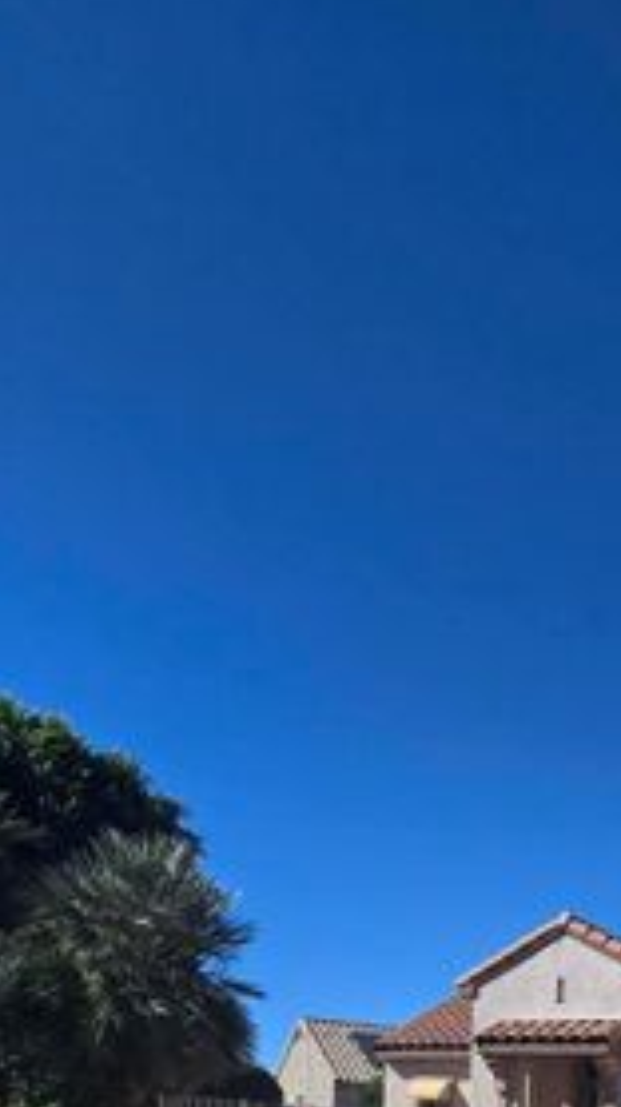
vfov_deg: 43.8
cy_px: 1232
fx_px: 997
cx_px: 605
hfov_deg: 32.2
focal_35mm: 34
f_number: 2.2
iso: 50
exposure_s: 1/3892
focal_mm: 2.2
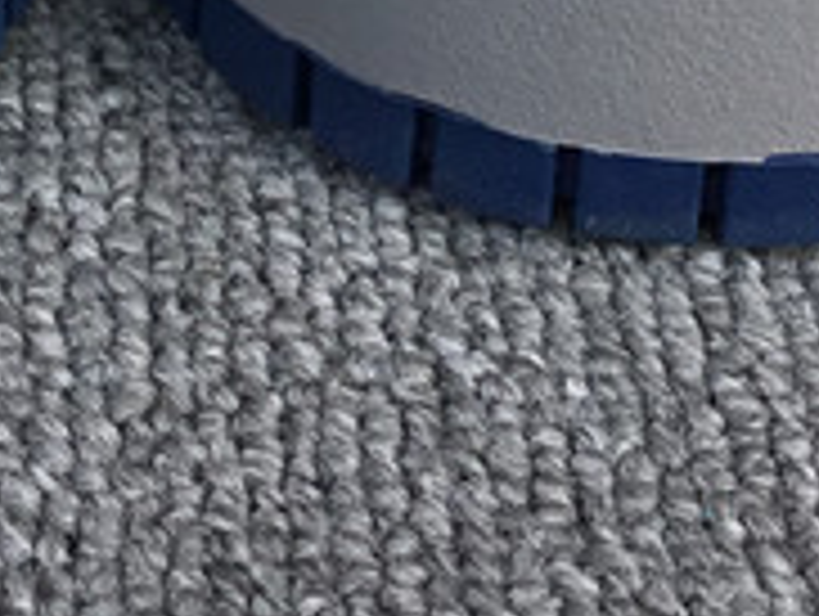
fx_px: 3625
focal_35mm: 153
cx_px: 130
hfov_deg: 12.8
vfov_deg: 8.9
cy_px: -807
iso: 25
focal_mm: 3.3
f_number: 2.4
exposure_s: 1/473
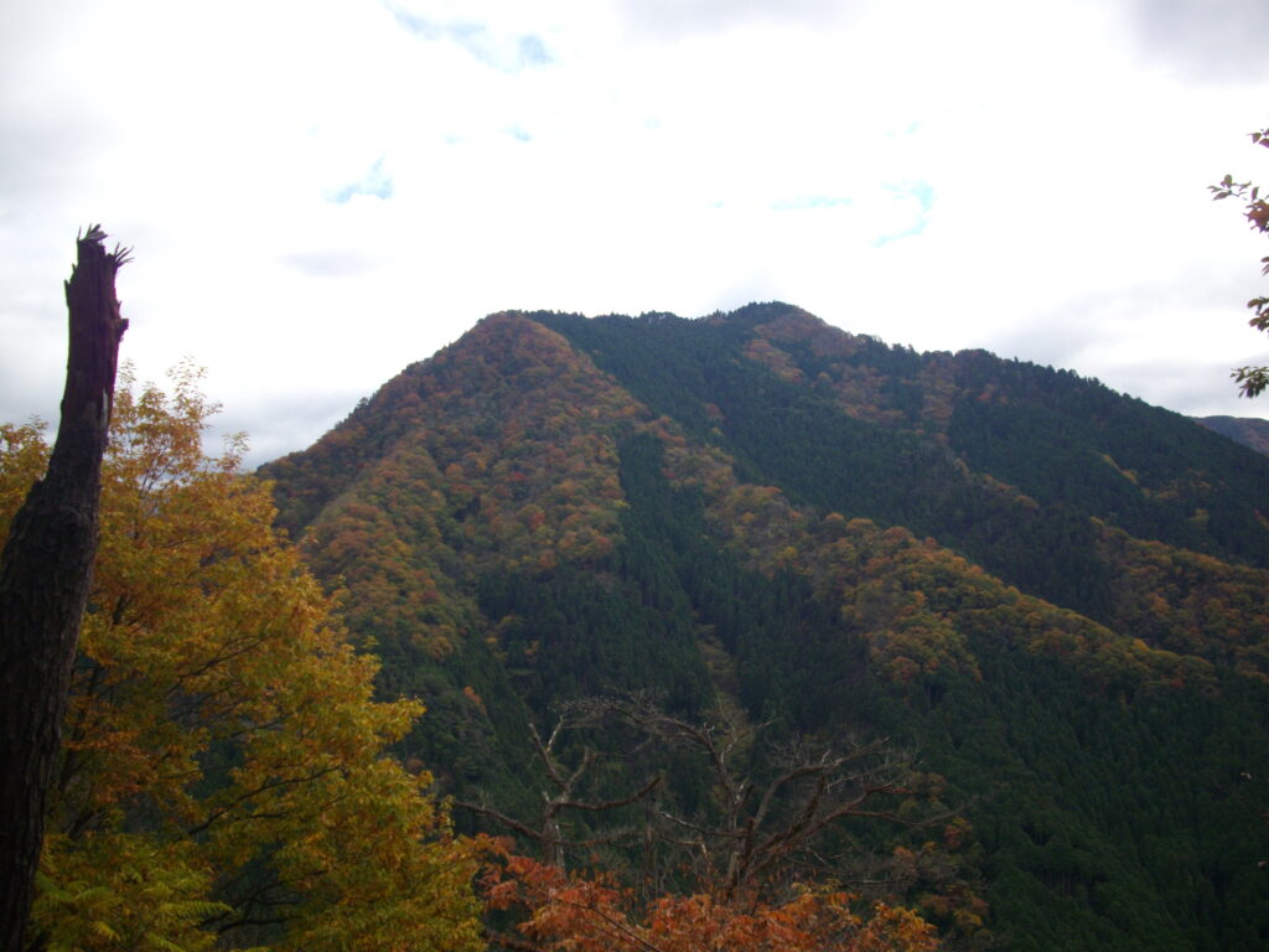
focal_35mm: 37
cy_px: 476
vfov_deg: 38.7
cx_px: 634
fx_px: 1356
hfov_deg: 50.1
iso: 100
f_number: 5.6
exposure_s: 1/200
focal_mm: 6.2
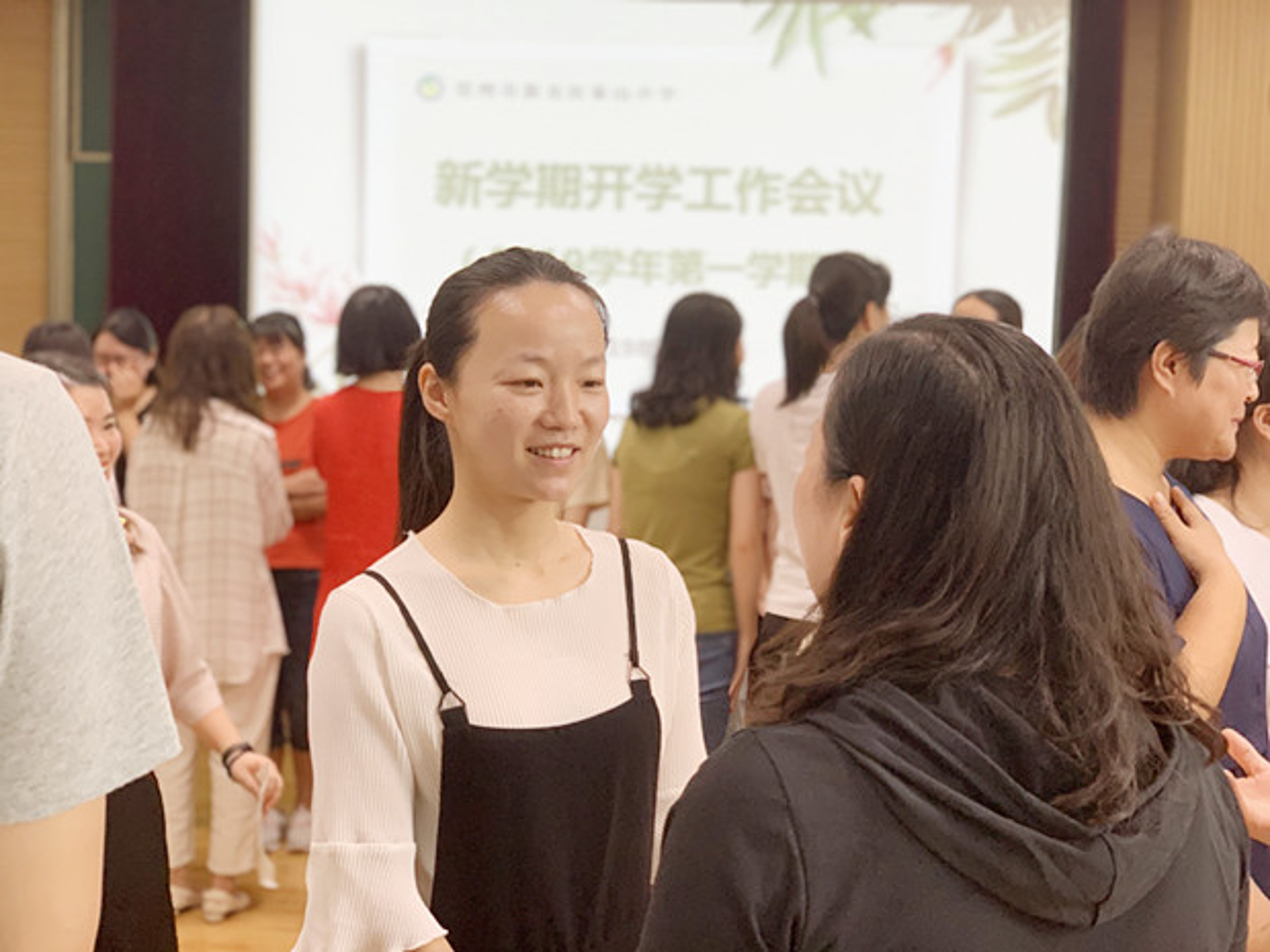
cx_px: 635
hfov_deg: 36.8
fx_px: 1908
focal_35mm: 52
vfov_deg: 28.0
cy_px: 476
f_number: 2.4
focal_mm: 6
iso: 100
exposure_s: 1/120
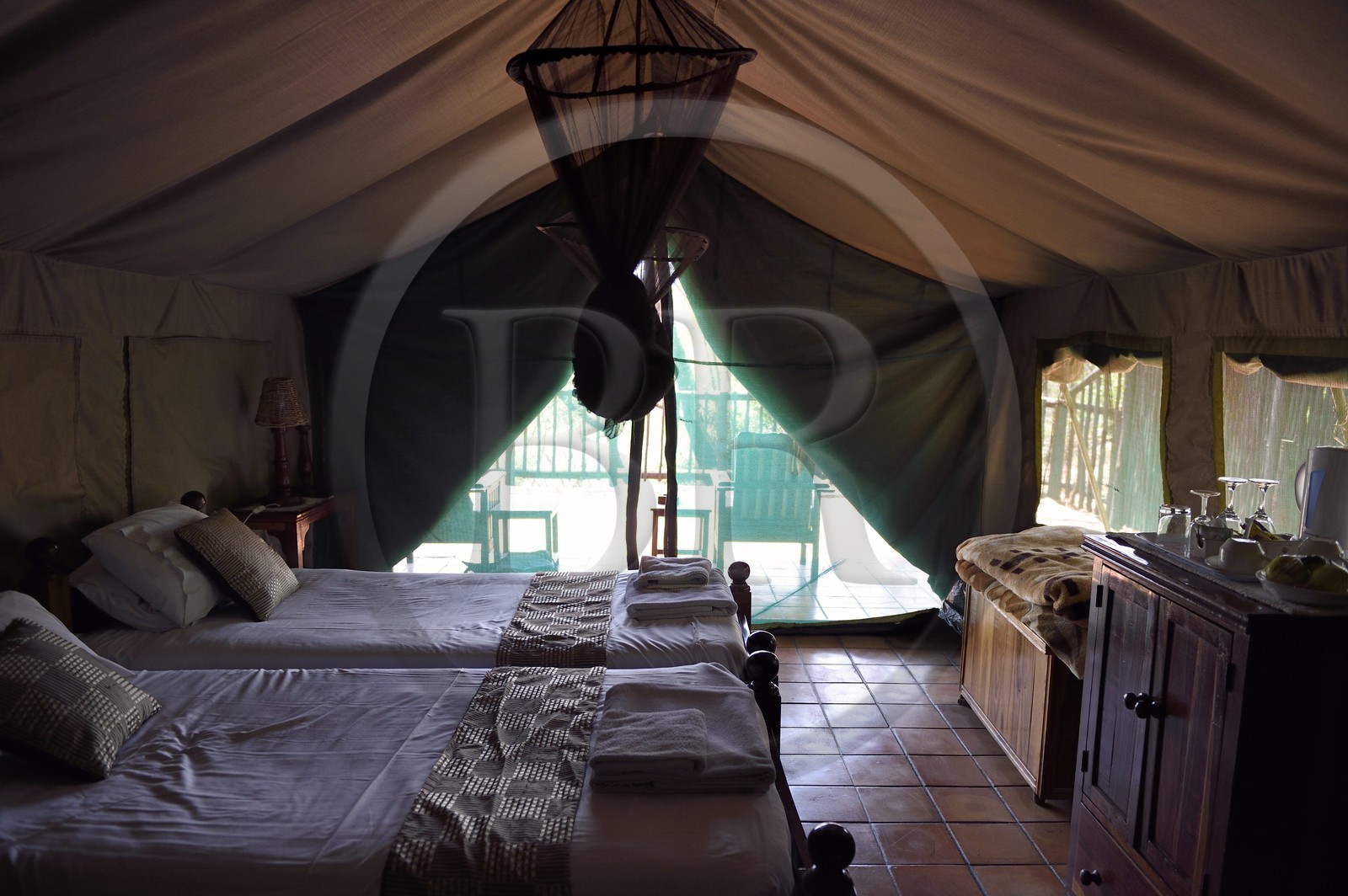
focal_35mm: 24
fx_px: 898
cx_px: 674
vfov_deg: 53.1
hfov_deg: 73.8
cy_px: 448
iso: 800
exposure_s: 1/250
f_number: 3.5
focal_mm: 24
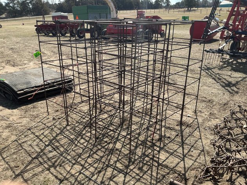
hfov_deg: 63.5
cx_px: 124
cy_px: 92
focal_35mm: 28
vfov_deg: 49.7
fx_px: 200
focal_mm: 3
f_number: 1.8
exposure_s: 1/1311
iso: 25
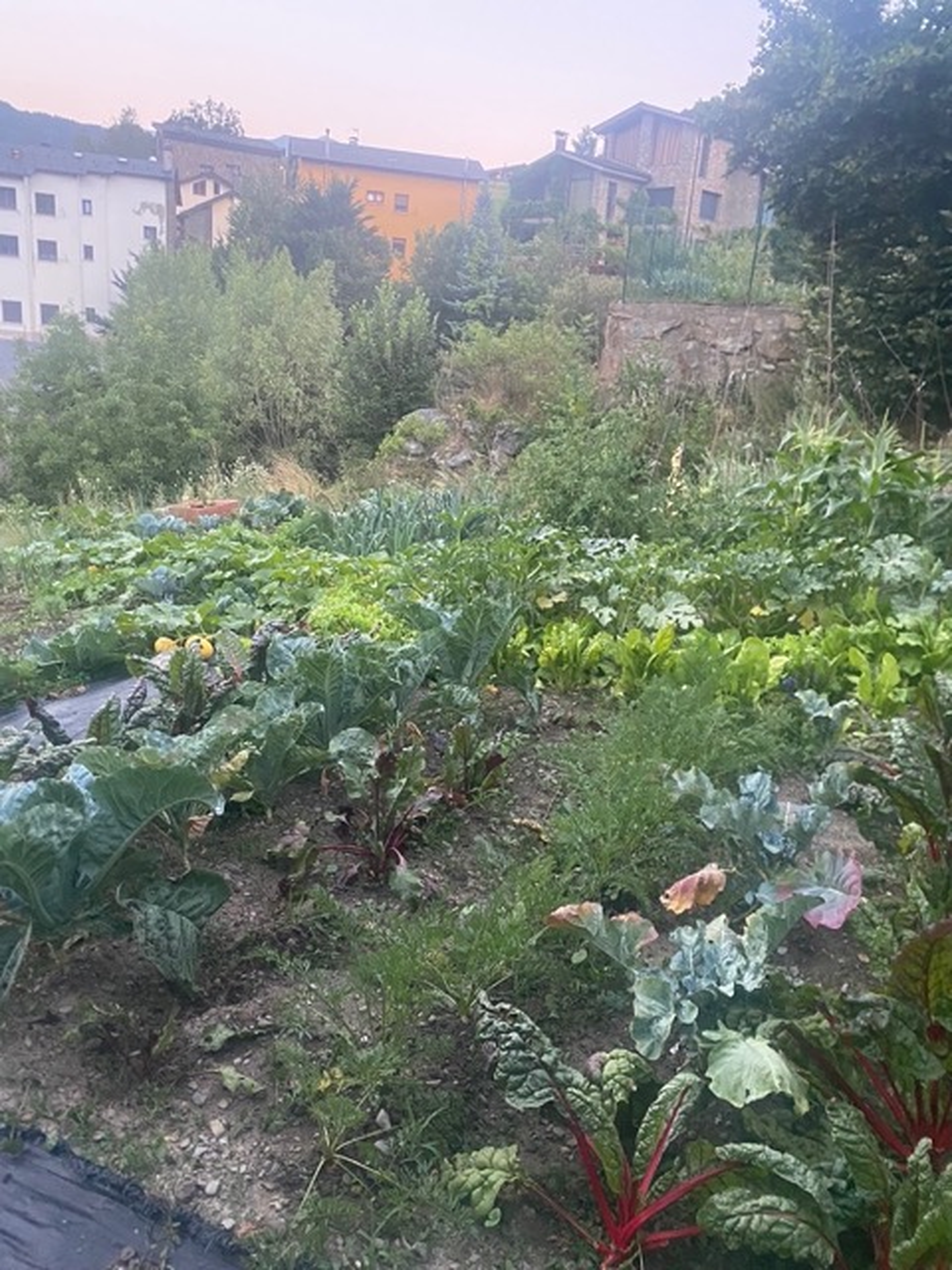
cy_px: 635
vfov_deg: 67.3
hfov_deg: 53.1
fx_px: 953
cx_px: 476
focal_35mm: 26
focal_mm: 4.25
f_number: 1.8
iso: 500
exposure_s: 1/60
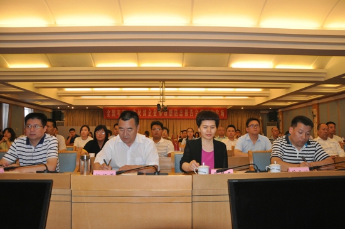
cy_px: 114
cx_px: 172
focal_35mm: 27
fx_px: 258
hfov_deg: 67.5
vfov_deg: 47.8
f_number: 3.5
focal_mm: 18
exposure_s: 1/125
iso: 640
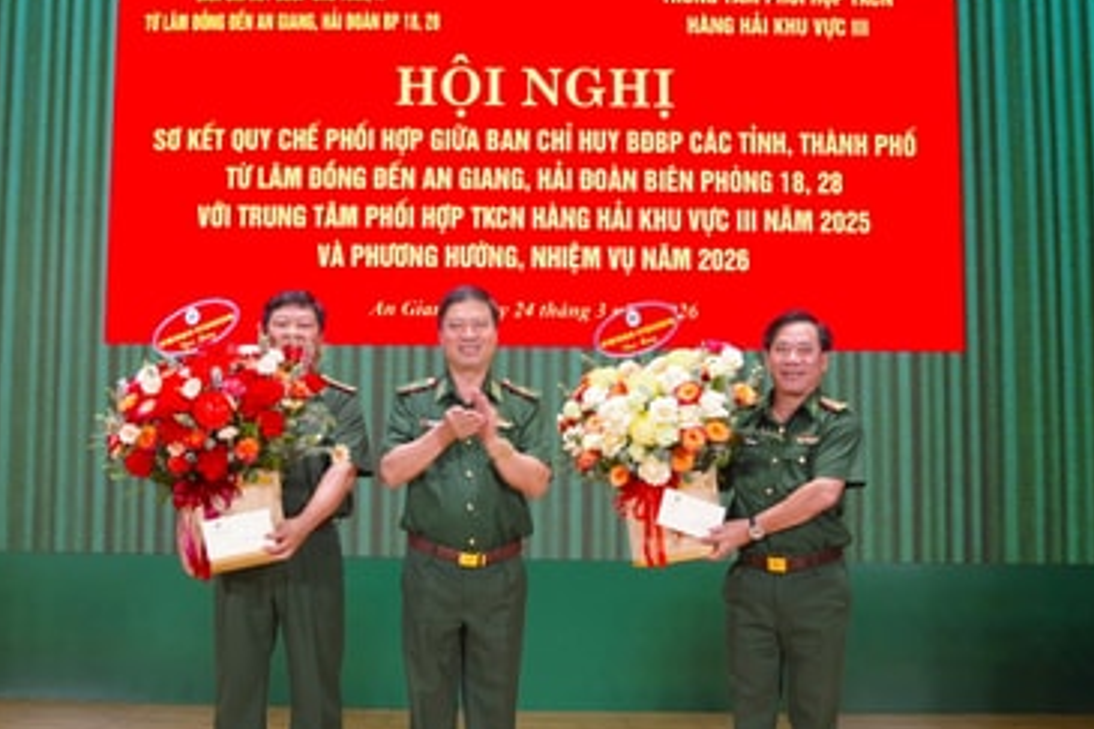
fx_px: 1215
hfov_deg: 48.4
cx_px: 504
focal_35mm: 40
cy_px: 399
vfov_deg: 33.3
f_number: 5
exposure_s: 1/100
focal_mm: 18
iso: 800
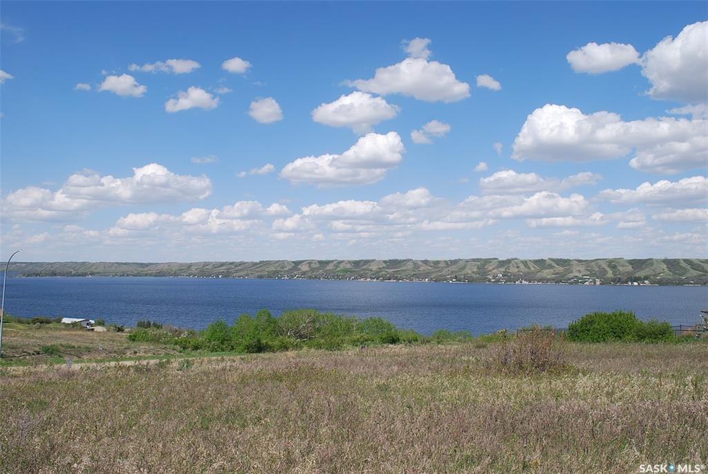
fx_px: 650
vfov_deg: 40.1
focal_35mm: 33
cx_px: 354
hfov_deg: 57.2
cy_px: 237
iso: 100
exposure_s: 1/250
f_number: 8
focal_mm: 22
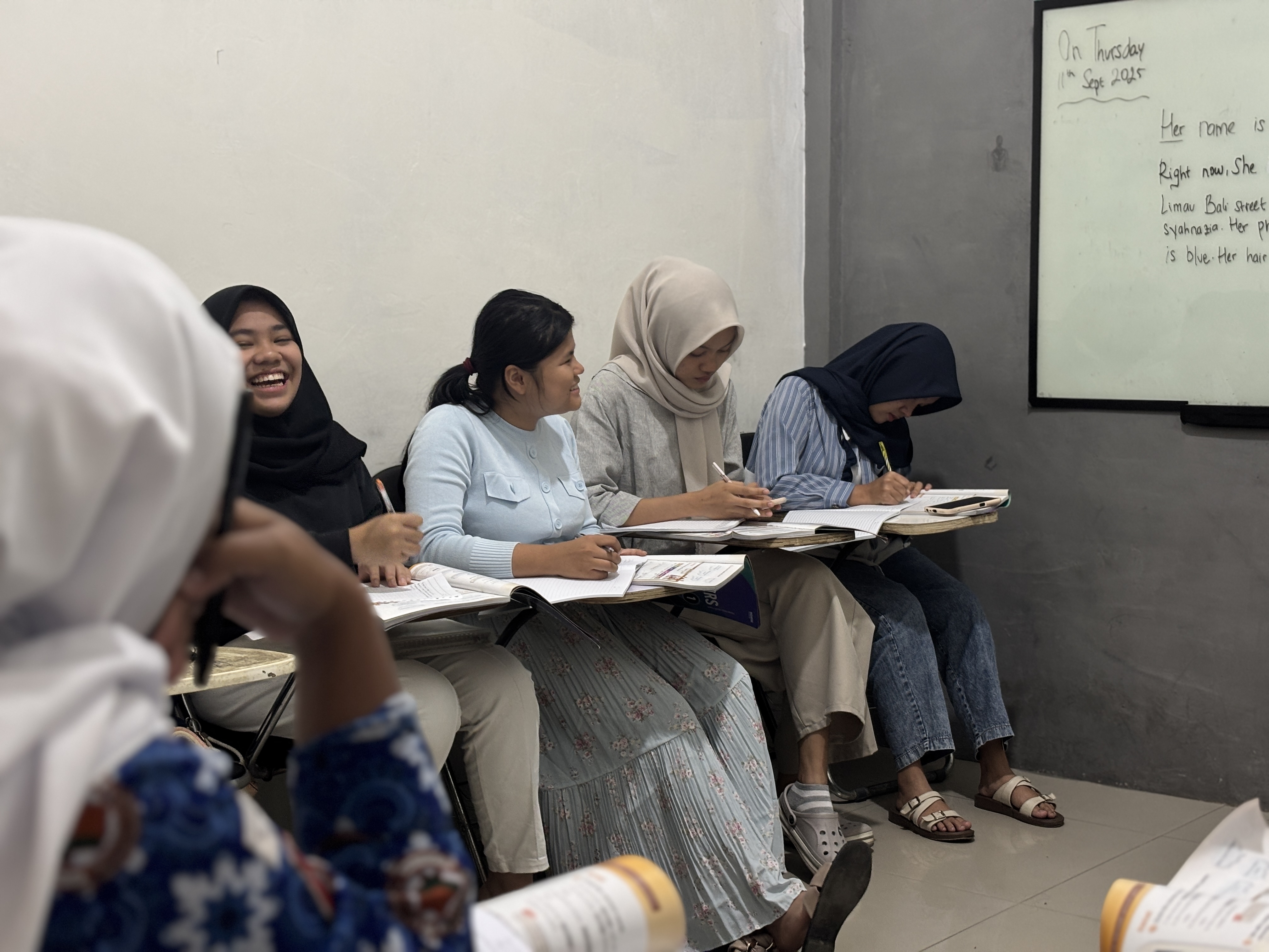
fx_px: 1906
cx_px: 634
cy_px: 476
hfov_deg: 36.8
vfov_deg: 28.0
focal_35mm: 52
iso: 125
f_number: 1.6
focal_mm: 5.96
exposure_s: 1/50
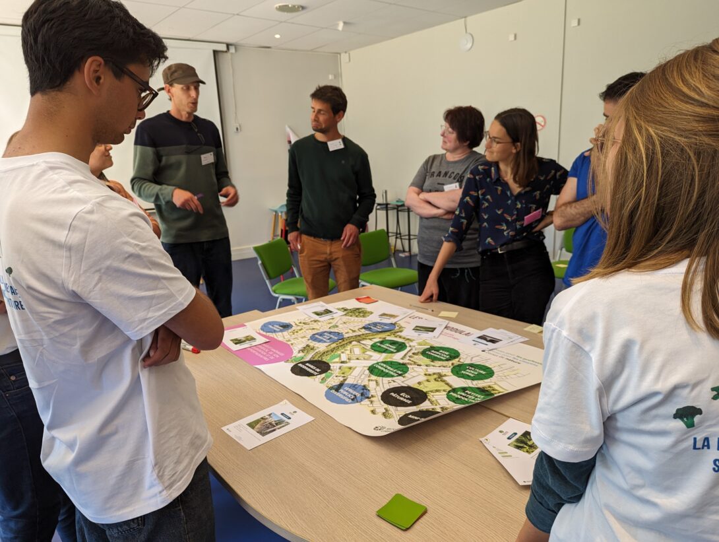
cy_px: 271
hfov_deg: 71.5
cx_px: 360
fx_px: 499
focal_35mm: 24
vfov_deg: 56.9
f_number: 1.85
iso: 56
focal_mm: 6.81
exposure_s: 1/50
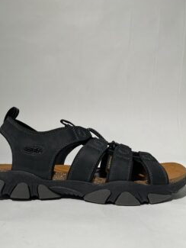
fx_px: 229
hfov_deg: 44.2
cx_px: 90
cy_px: 143
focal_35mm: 32
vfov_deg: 56.6
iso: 50
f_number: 1.6
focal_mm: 5.1
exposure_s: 1/307
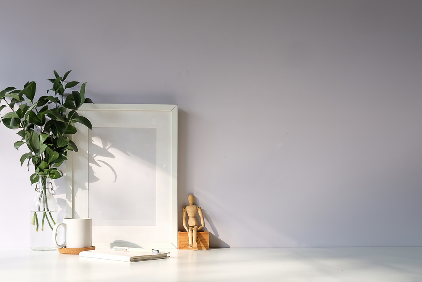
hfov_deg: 37.5
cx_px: 211
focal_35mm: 53
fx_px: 621
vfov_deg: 25.5
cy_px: 141
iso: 200
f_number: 14
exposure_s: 1/8.5
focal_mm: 35
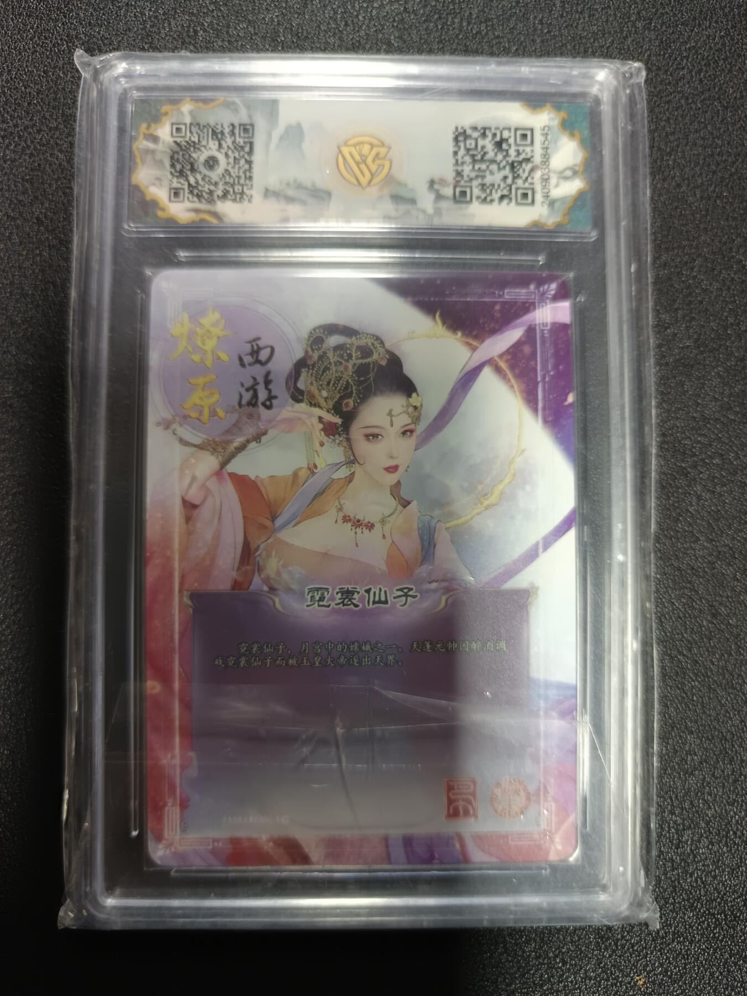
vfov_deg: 71.6
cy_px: 498
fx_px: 691
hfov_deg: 56.8
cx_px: 374
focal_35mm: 24
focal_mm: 5.31
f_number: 1.7
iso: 922
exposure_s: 1/50
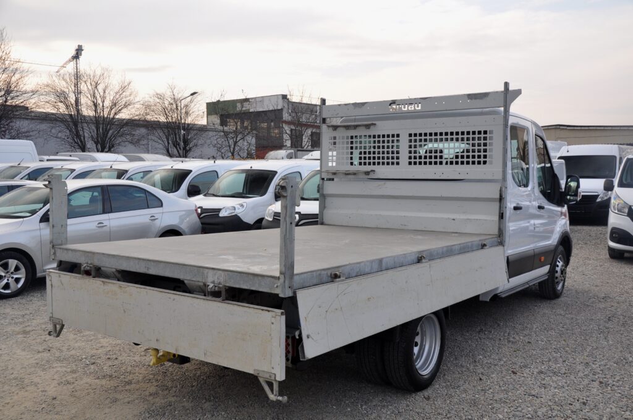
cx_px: 316
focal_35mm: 36
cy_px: 210
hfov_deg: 53.2
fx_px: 632
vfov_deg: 36.8
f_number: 8
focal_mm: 24
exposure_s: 1/250
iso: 500
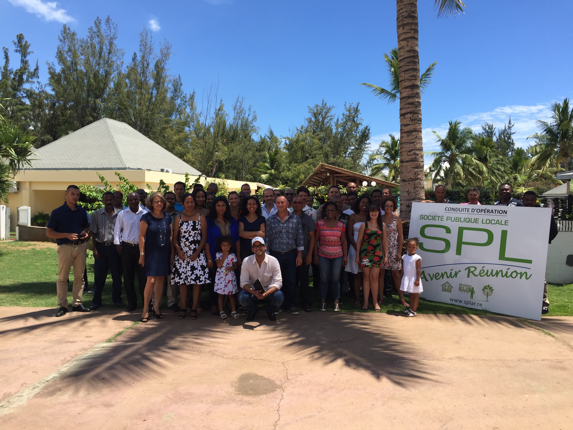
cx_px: 286
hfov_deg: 61.7
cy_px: 215
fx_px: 480
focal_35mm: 29
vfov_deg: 48.2
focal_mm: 4.15
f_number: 2.2
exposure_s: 1/1412
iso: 32
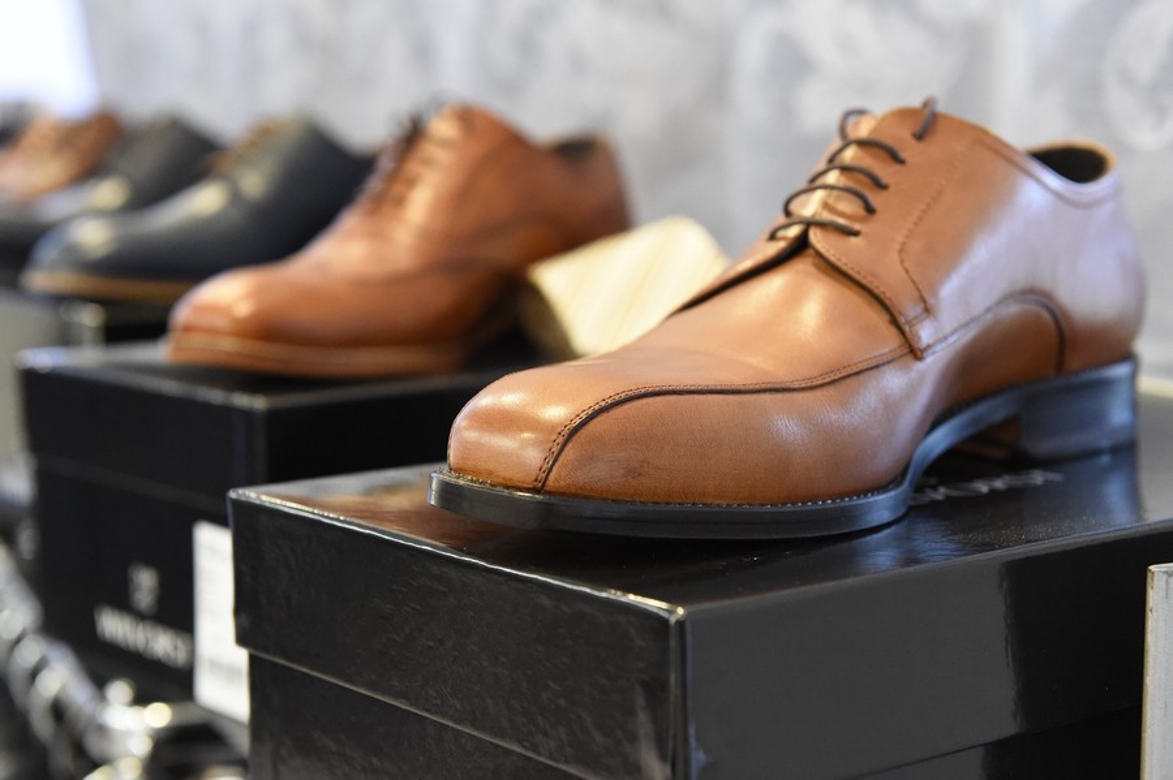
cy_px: 390
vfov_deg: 20.6
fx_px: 2149
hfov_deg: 30.5
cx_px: 586
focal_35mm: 66
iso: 8000
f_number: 6.3
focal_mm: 66
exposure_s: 1/160
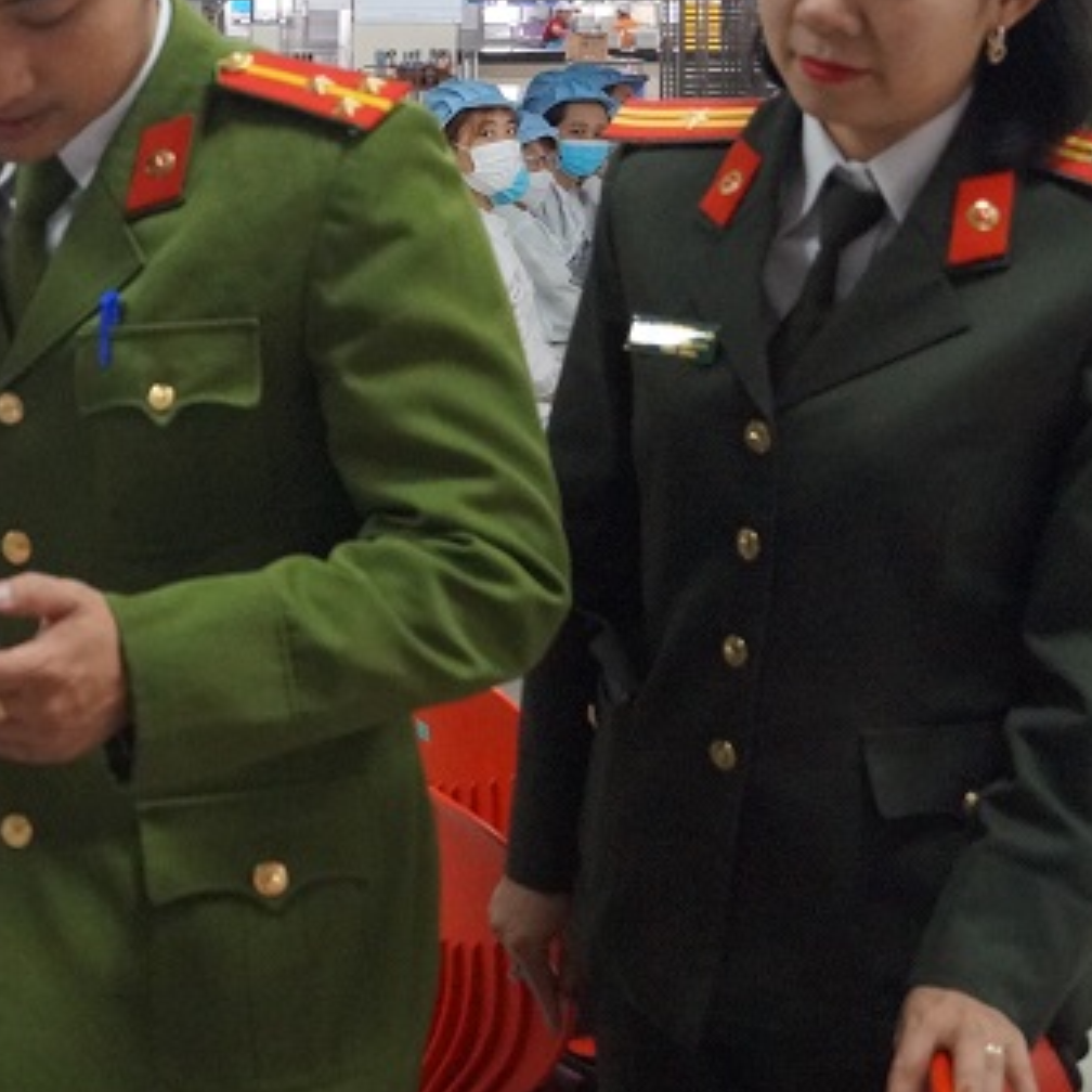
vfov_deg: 22.7
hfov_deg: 21.8
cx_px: -127
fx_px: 2677
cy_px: 205
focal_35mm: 75
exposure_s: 1/160
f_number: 4
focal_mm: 22
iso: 2000
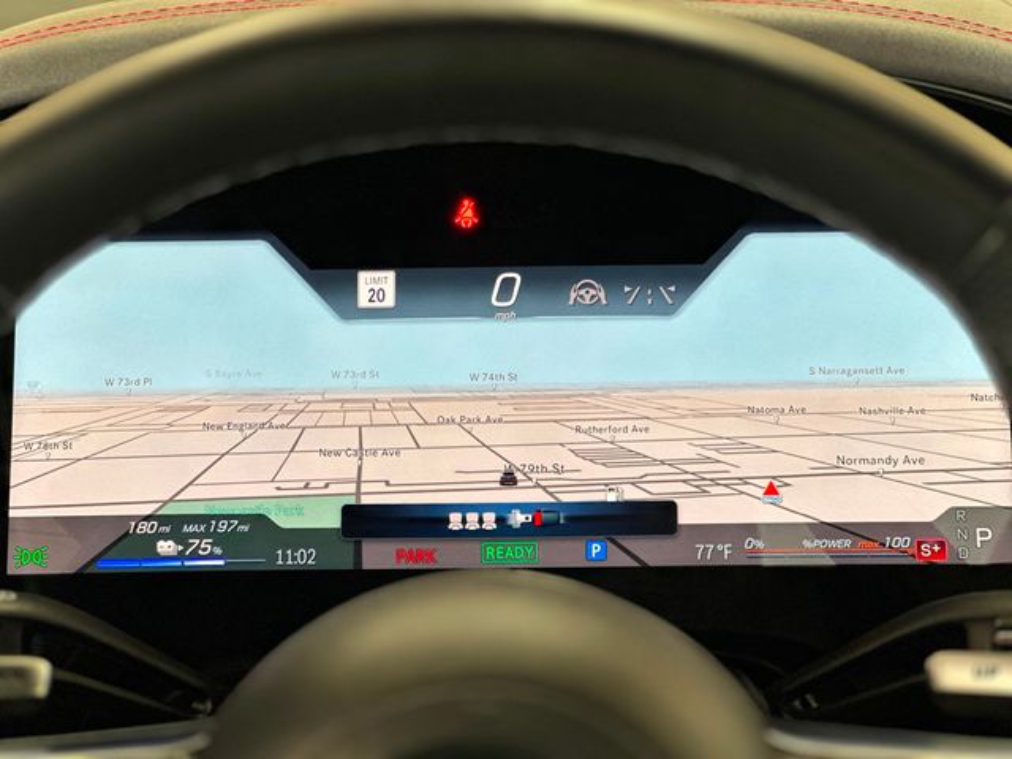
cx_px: 506
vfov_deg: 19.1
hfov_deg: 25.3
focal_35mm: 77
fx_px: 2251
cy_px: 380
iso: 160
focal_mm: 9
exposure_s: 1/54
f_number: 2.8
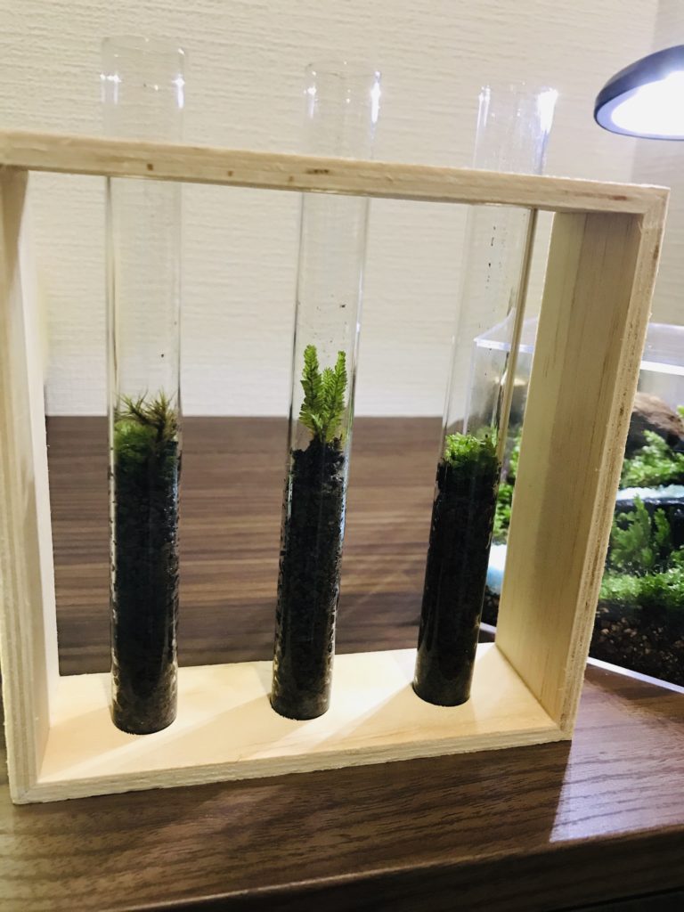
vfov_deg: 63.4
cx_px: 342
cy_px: 456
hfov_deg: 49.7
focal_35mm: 28
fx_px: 738
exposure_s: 1/16
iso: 64
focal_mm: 3.99
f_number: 1.8
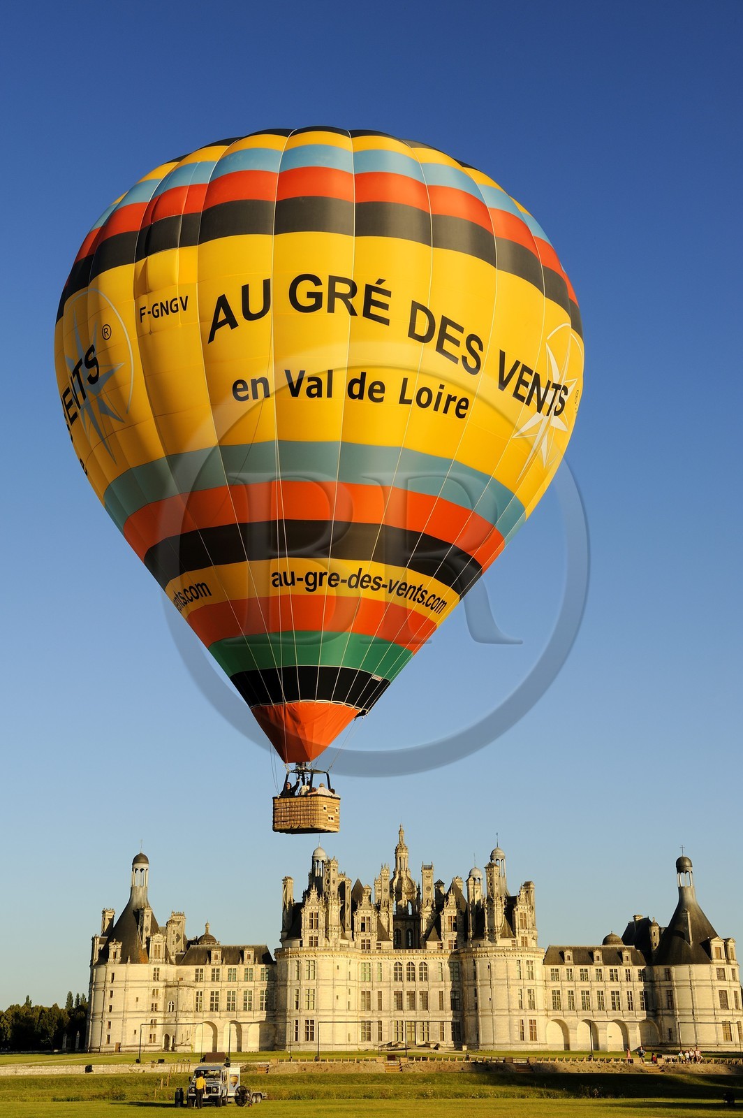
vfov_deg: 48.5
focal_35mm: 40
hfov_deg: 33.3
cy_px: 559
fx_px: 1240
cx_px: 372
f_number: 11
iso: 200
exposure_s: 1/200
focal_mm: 40
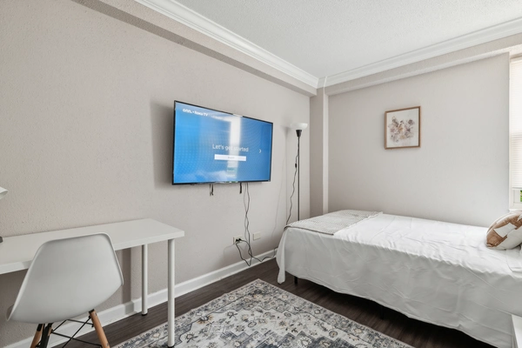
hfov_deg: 96.7
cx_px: 261
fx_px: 232
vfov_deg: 73.7
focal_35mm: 16
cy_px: 174
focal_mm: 16
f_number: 8
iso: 400
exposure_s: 1/6
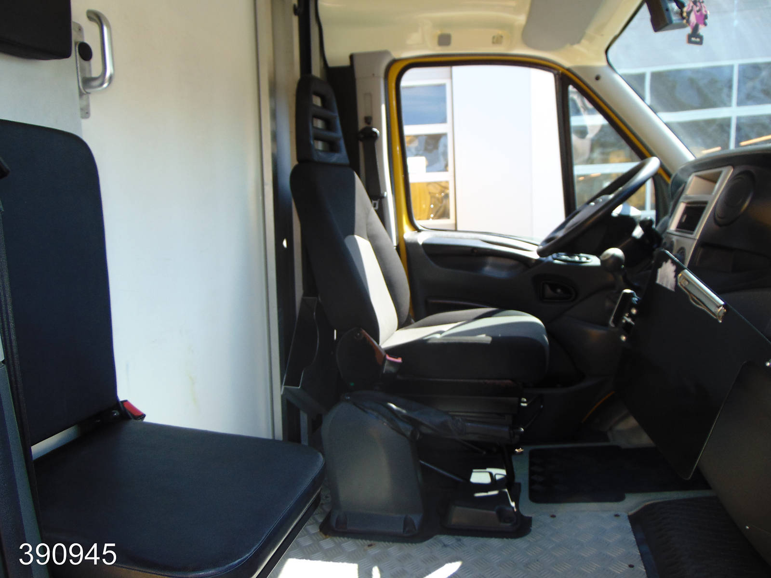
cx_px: 386
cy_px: 289
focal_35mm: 25
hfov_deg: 69.4
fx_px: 557
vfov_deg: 54.9
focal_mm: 4.5
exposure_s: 1/200
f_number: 3
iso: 80
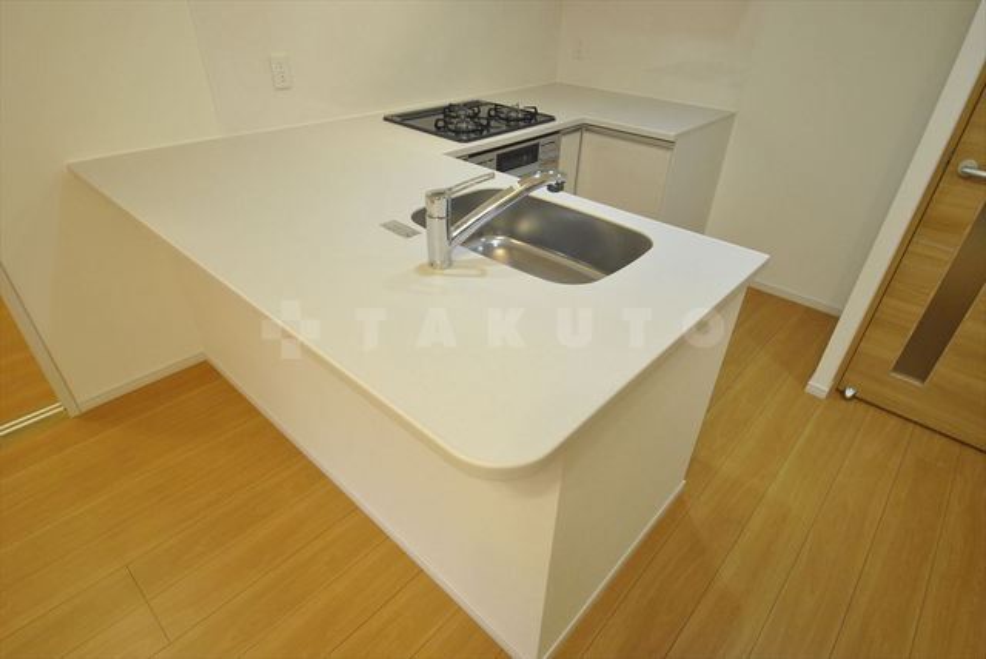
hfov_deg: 85.4
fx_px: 535
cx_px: 493
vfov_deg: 63.3
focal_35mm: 20
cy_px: 330
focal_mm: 13
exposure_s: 1/30
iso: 900
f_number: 5
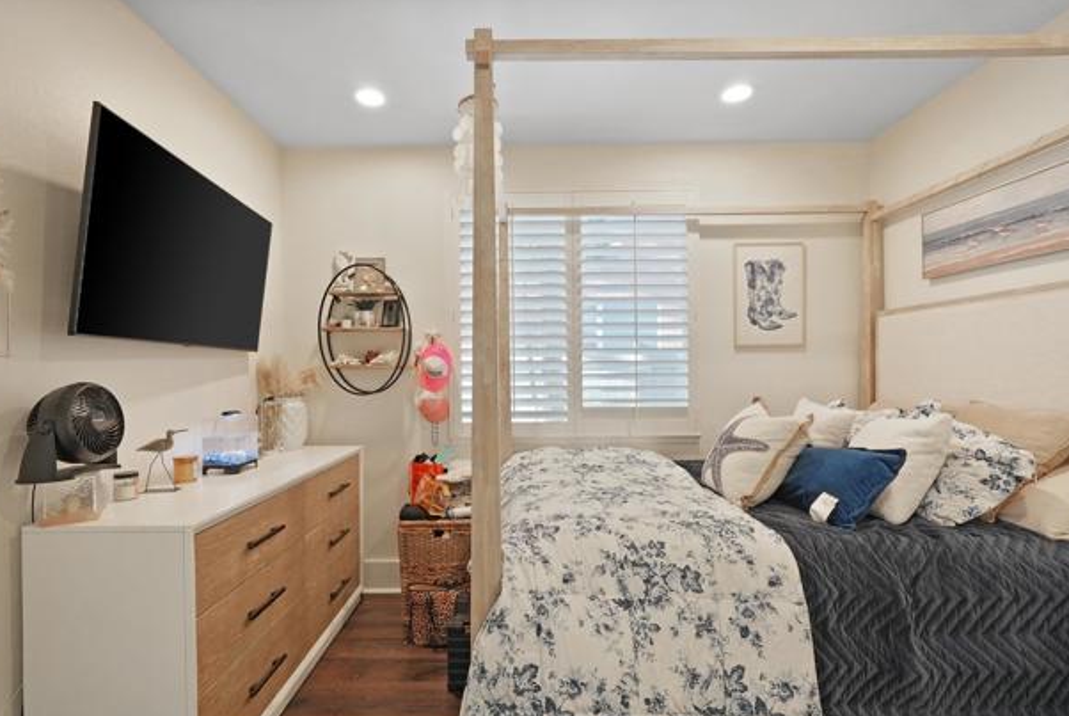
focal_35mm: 17
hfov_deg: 93.2
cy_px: 375
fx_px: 505
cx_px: 515
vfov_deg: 70.6
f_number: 8
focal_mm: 16
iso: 1600
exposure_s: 1/15
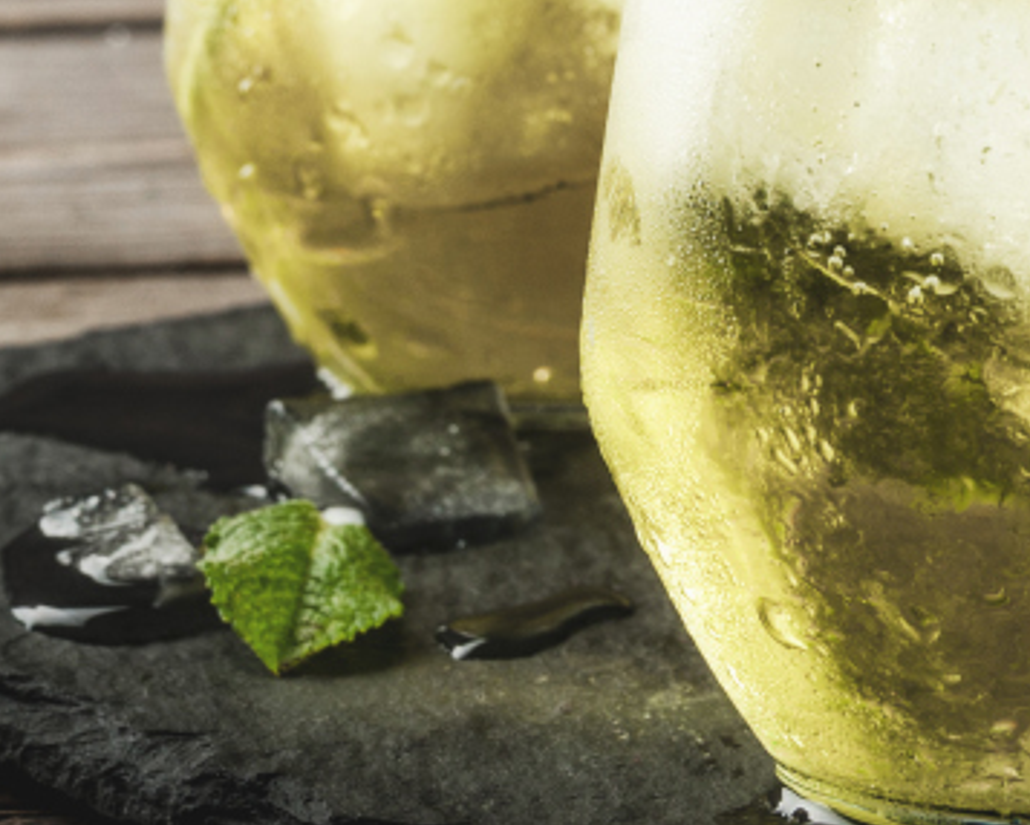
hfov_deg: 9.5
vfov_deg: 7.6
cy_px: -76
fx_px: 6161
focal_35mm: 202
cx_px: 998
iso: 100
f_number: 11
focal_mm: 50
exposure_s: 1/50
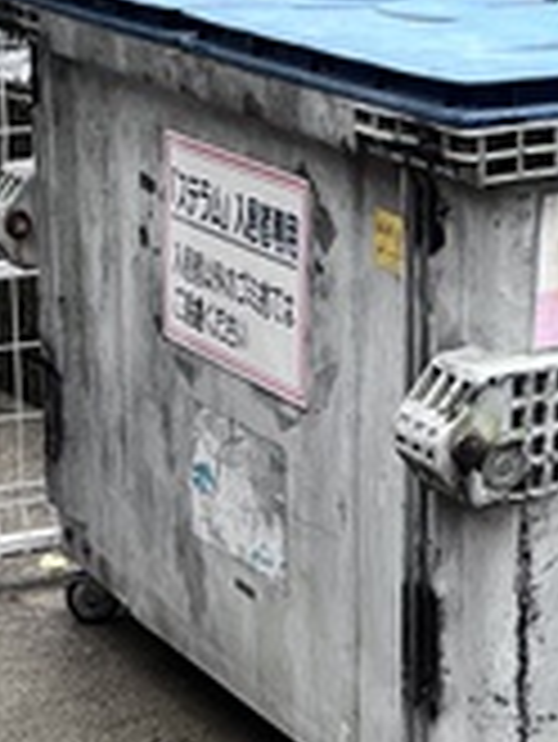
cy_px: 344
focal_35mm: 110
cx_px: 310
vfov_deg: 17.9
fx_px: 2361
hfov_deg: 13.5
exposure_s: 1/121
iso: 80
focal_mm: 5.1
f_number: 1.6
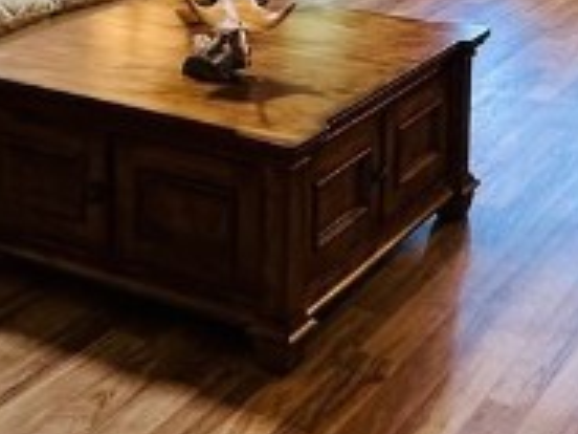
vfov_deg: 17.4
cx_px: 371
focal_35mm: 78
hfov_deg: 24.9
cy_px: -170
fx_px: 1302
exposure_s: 1/60
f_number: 2.2
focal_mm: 2.22
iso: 160
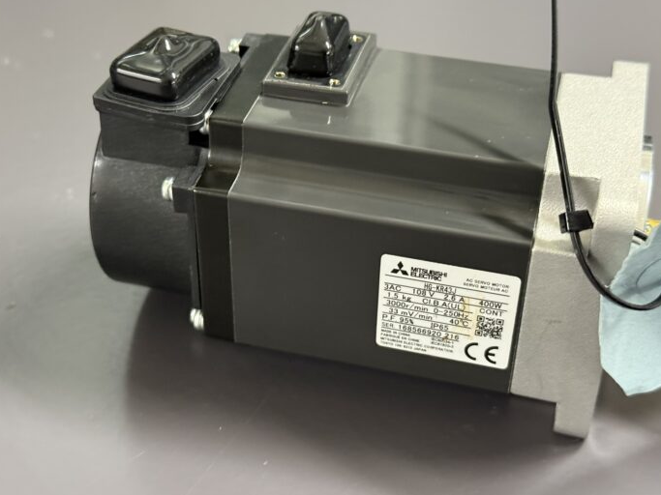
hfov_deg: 35.5
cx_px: 318
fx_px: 1031
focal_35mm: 54
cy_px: 223
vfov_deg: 27.0
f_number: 1.78
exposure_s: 1/25
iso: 500
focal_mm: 6.76
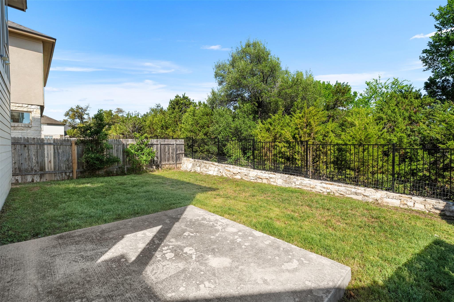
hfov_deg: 96.7
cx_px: 227
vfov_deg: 73.7
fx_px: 202
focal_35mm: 16
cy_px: 151
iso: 400
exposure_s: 1/100
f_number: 8
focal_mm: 16
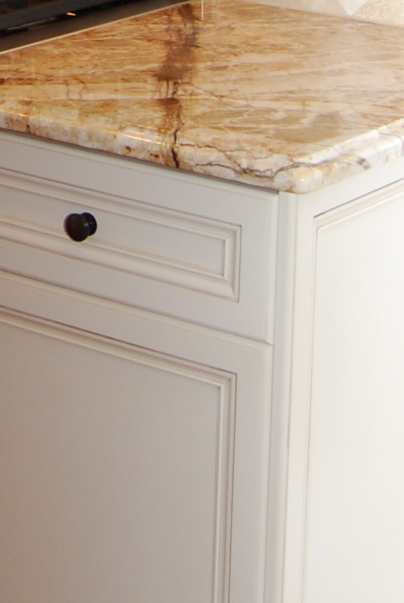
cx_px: -217
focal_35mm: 128
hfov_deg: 10.4
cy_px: -252
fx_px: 2148
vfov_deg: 15.0
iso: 320
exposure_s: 1/60
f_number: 4
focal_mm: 18
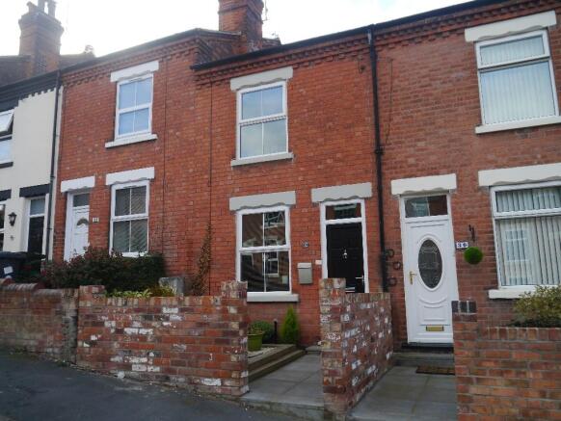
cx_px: 280
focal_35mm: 28
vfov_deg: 49.8
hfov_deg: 63.4
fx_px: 454
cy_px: 210
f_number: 5
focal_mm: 14
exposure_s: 1/250
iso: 160
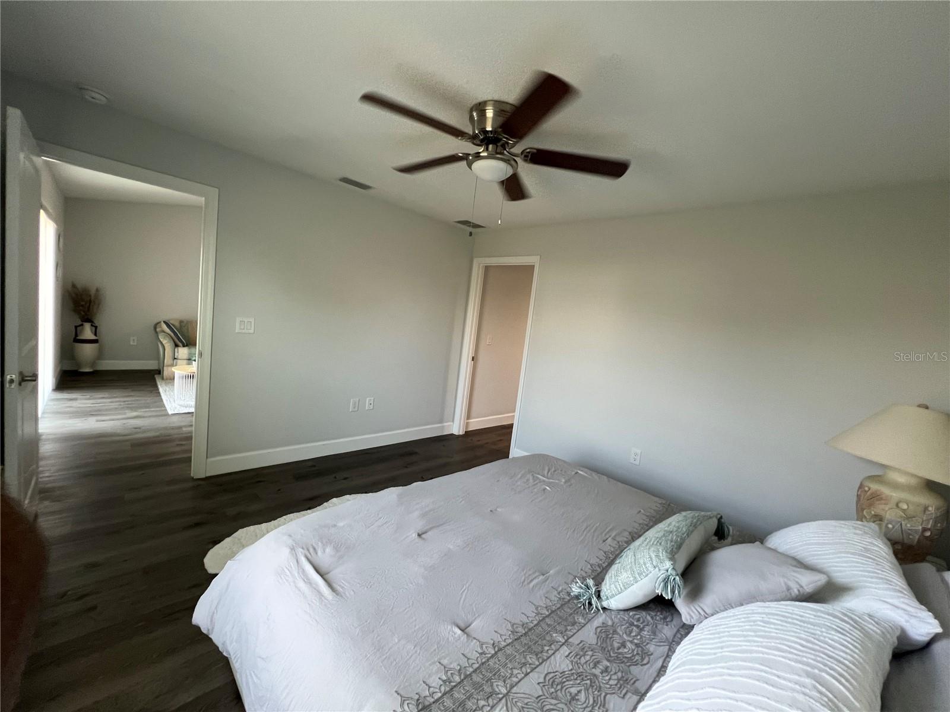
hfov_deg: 106.2
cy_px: 356
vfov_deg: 89.9
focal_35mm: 13
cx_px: 475
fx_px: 357
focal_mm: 1.57
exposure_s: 1/60
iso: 160
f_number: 1.8
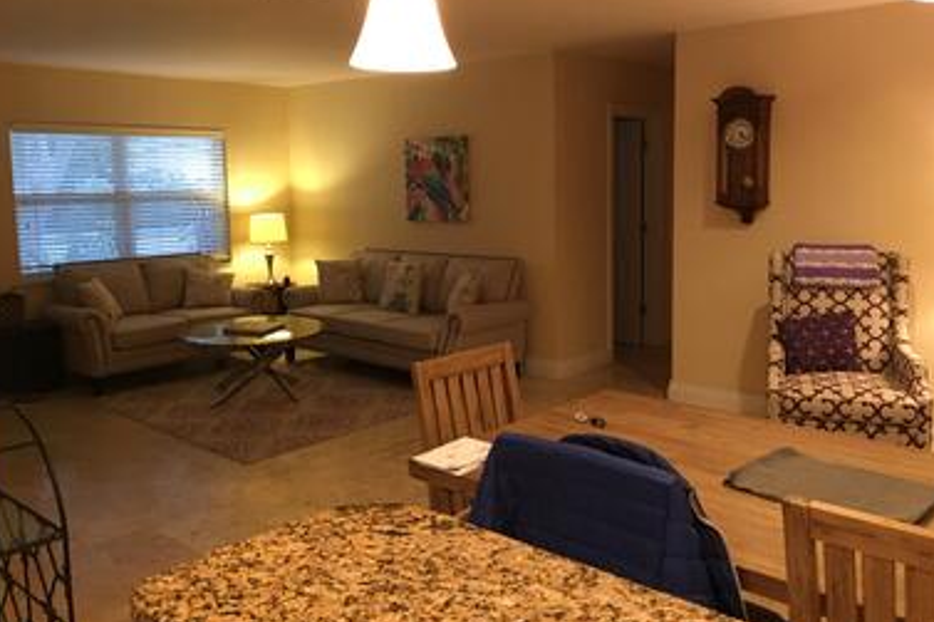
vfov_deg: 41.0
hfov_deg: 58.7
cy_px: 275
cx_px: 468
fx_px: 830
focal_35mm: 32
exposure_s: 1/15
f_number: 2.2
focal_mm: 4.15
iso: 100
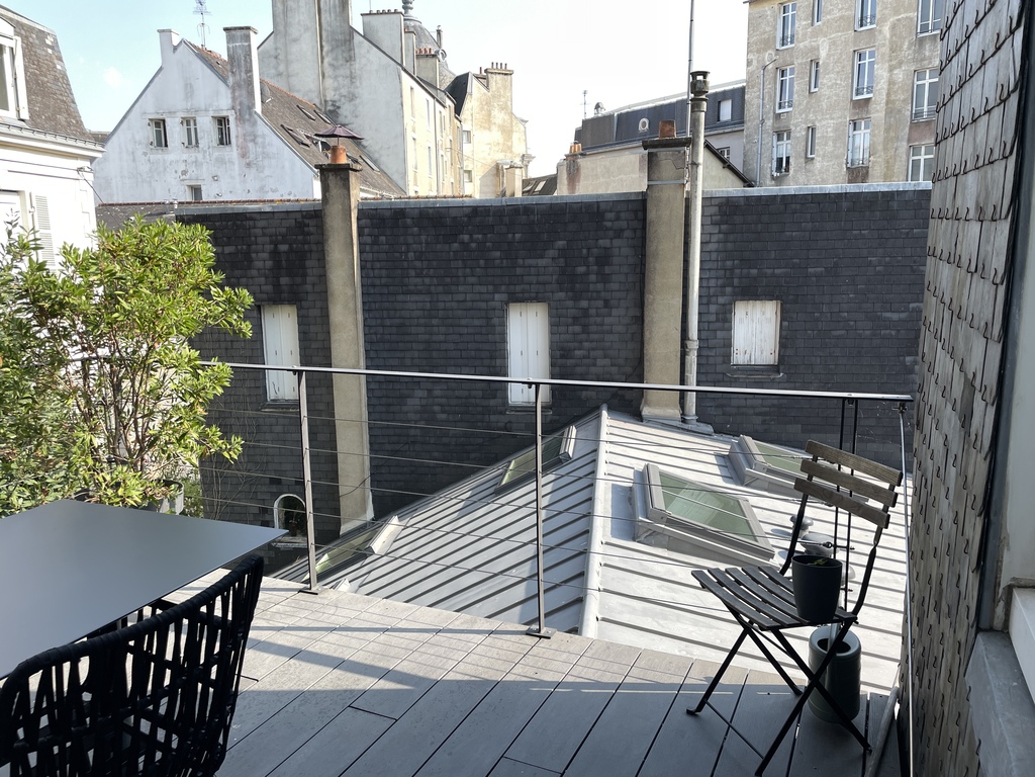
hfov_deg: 67.3
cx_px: 518
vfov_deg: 53.1
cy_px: 388
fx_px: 777
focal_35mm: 26
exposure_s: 1/1159
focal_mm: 4.2
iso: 32
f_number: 1.6
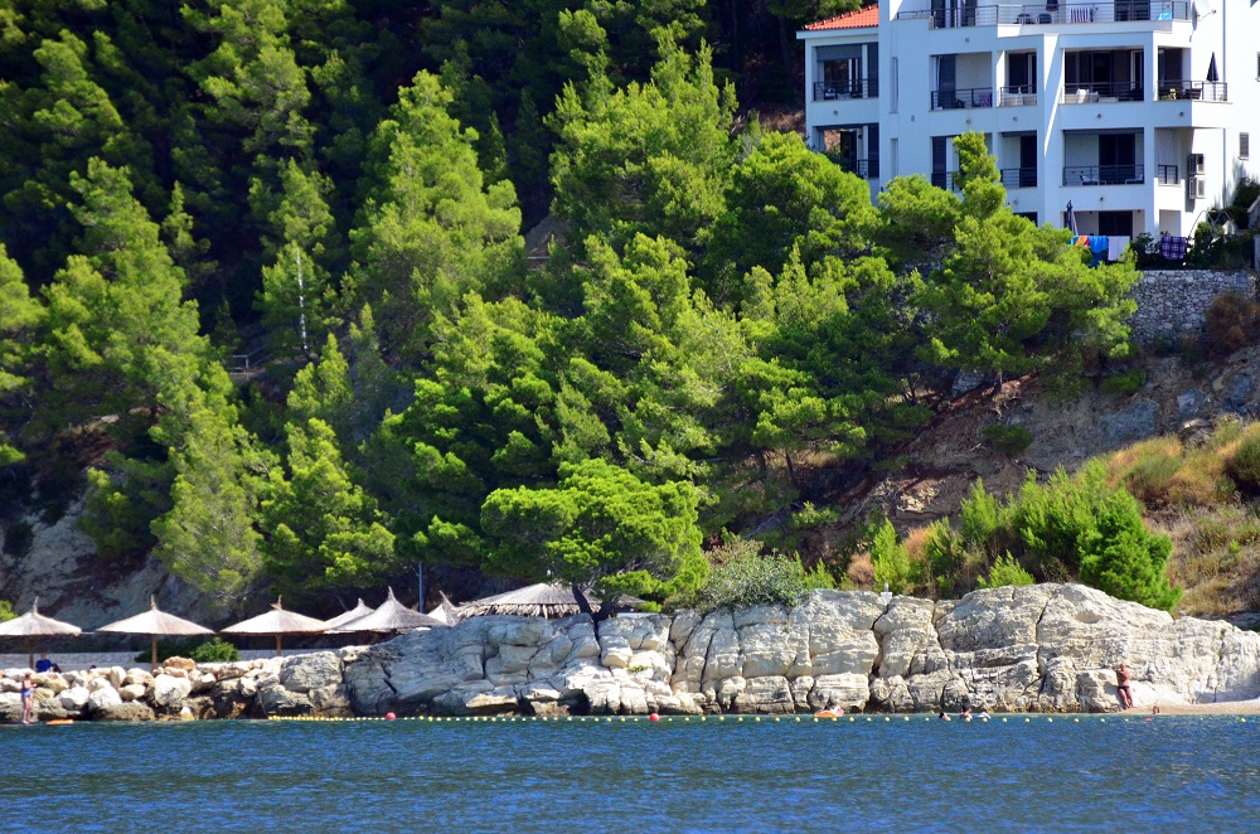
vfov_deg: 3.0
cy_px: 417
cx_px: 630
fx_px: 15715
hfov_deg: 4.6
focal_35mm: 450
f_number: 5.6
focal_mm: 300
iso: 2000
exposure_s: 1/5000
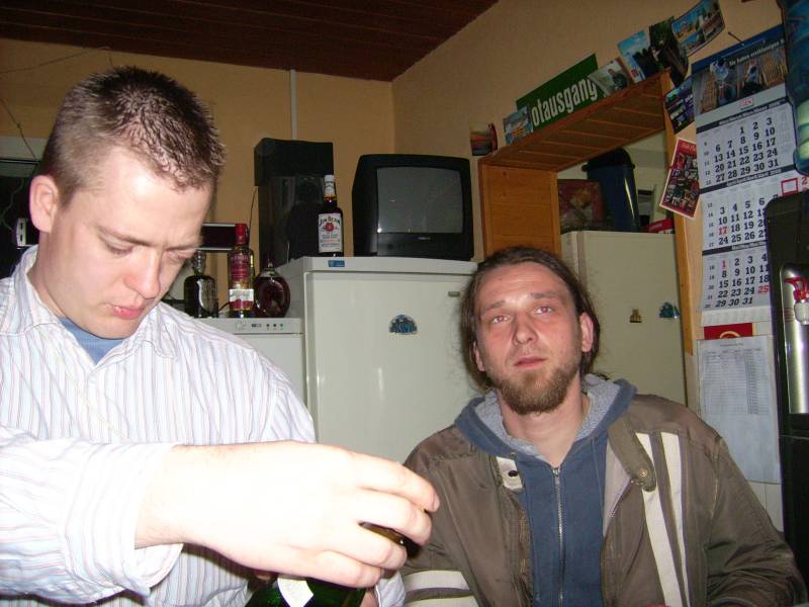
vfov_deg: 40.7
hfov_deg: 52.6
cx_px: 404
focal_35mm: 35
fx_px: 818
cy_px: 304
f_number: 2.8
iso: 100
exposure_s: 1/60
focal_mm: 5.95
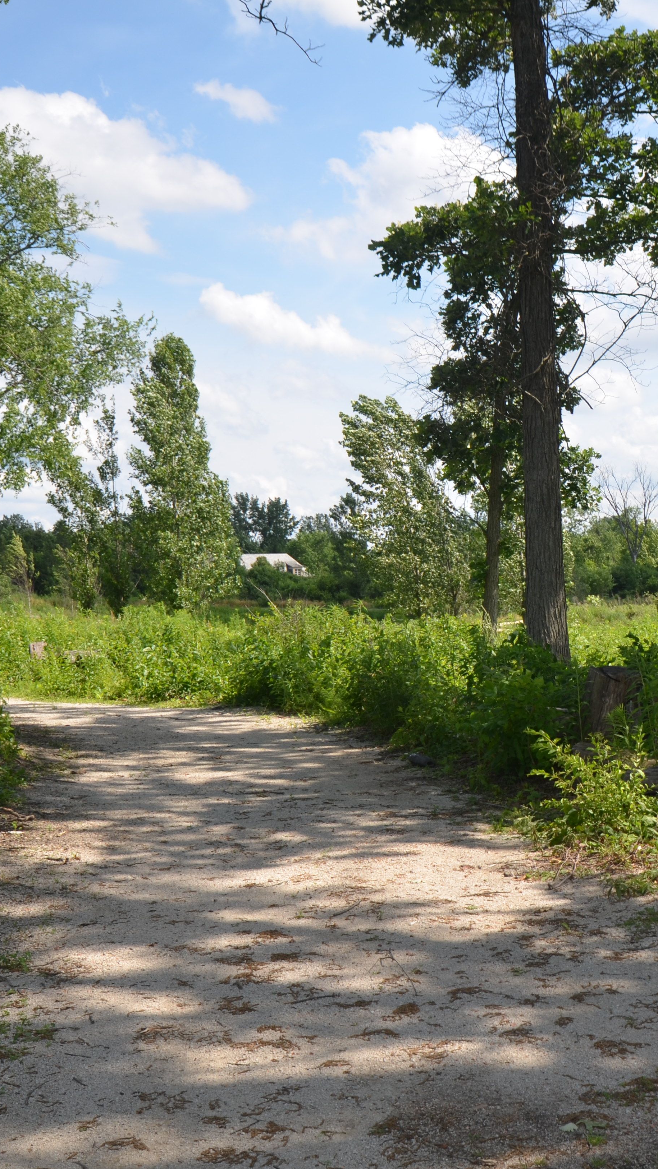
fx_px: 1768
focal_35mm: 57
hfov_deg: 20.9
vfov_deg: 36.6
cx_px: 519
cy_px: 586
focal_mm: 24
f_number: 6.3
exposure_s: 1/250
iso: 100
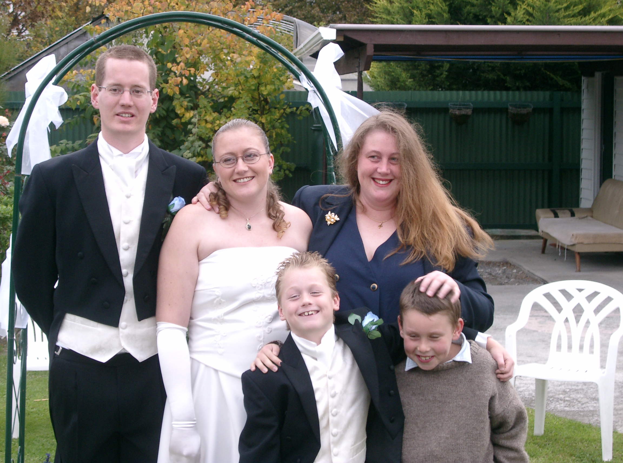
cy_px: 232
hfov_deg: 22.6
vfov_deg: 16.9
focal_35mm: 87
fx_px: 1561
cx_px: 312
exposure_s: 1/100
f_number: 4.2
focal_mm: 17.7
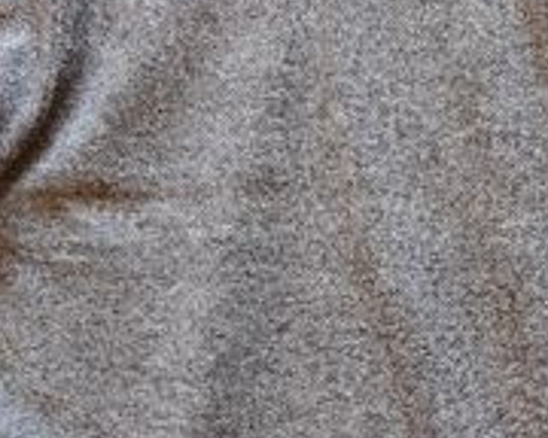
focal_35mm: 100
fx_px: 1622
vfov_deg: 15.0
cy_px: 490
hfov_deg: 18.4
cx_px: 618
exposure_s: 1/100
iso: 500
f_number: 1.6
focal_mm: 6.06
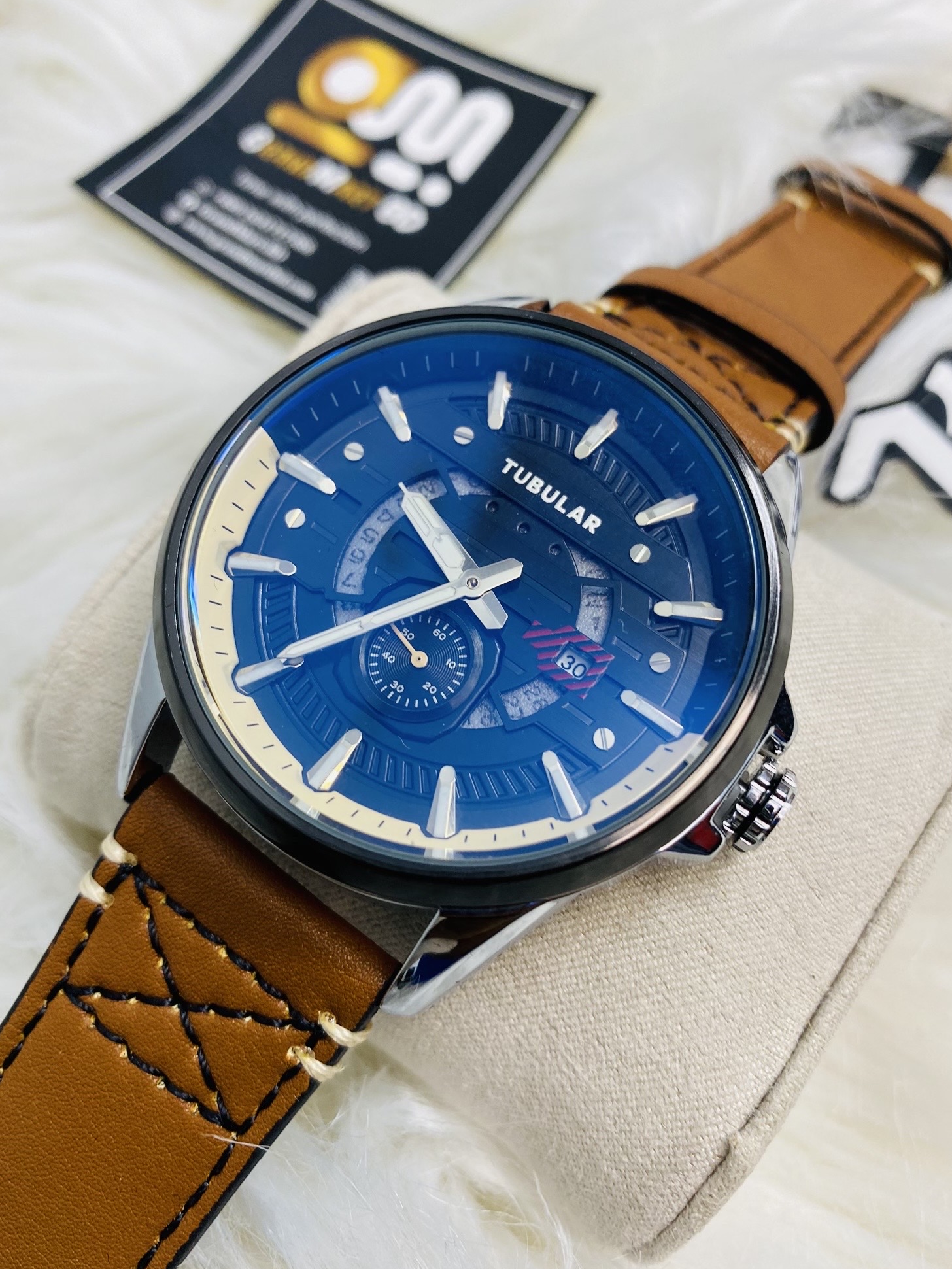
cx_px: 484
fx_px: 990
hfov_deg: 51.4
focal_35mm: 27
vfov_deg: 65.3
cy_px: 635
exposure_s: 1/51
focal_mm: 4.25
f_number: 1.8
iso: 80
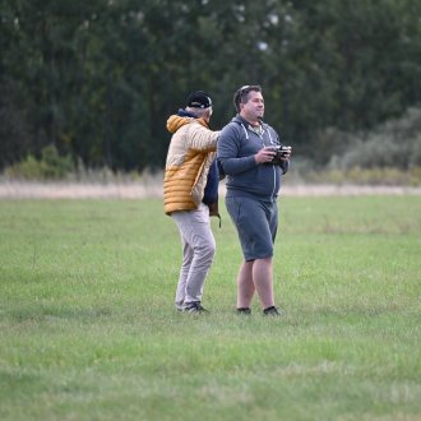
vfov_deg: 3.4
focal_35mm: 513
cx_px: 256
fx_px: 7059
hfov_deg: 3.4
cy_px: 210
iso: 640
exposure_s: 1/500
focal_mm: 400
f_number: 6.3
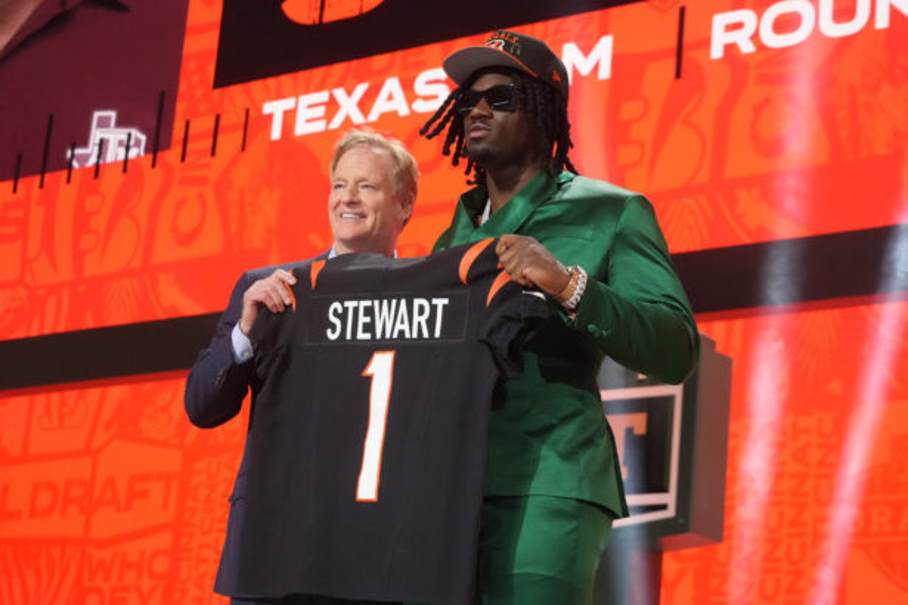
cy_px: 302
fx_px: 2194
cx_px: 454
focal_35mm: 87
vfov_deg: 15.7
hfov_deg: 23.4
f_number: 6.3
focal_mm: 87
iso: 5000
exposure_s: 1/320
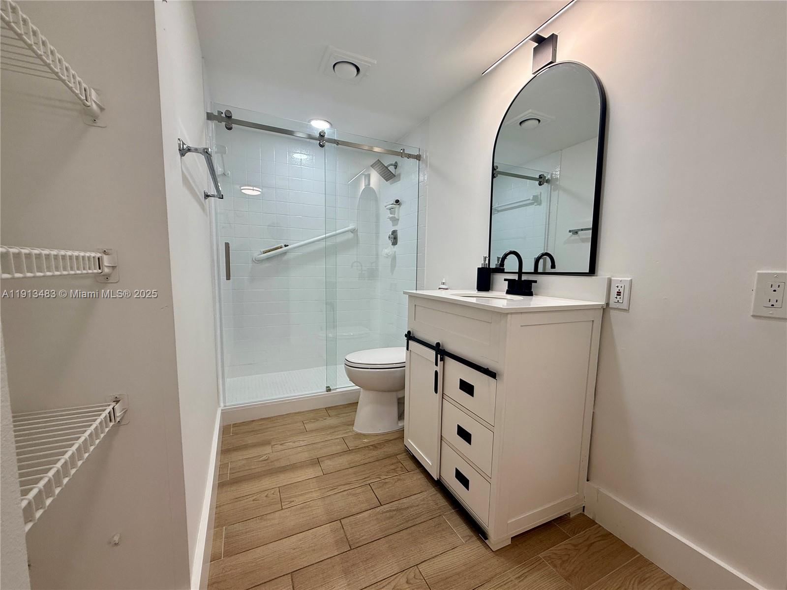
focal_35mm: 14
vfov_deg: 85.6
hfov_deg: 102.1
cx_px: 394
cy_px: 295
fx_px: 318
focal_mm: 2.22
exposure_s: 1/120
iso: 80
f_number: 2.2
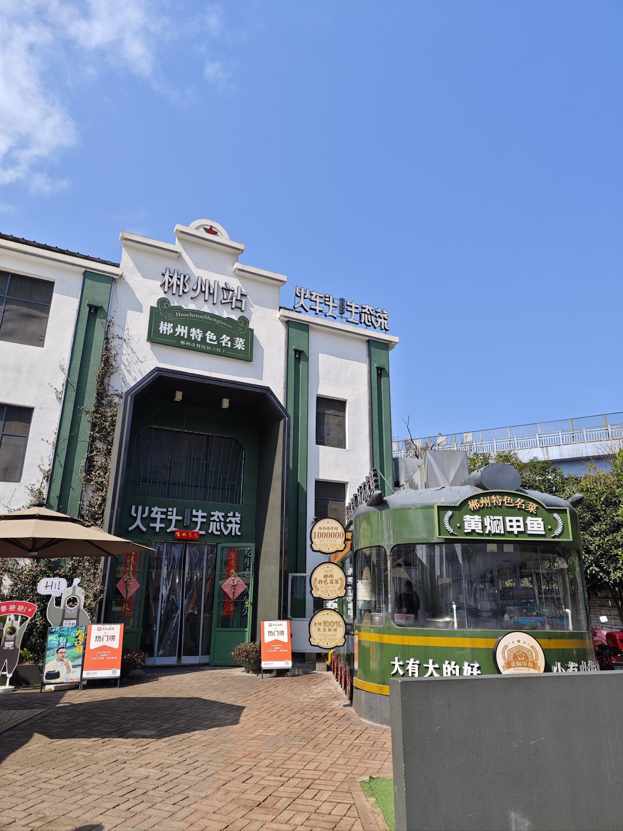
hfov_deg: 58.9
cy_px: 416
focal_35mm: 23
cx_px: 312
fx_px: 552
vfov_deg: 73.9
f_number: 1.9
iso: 50
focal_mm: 8.7
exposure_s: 1/2000
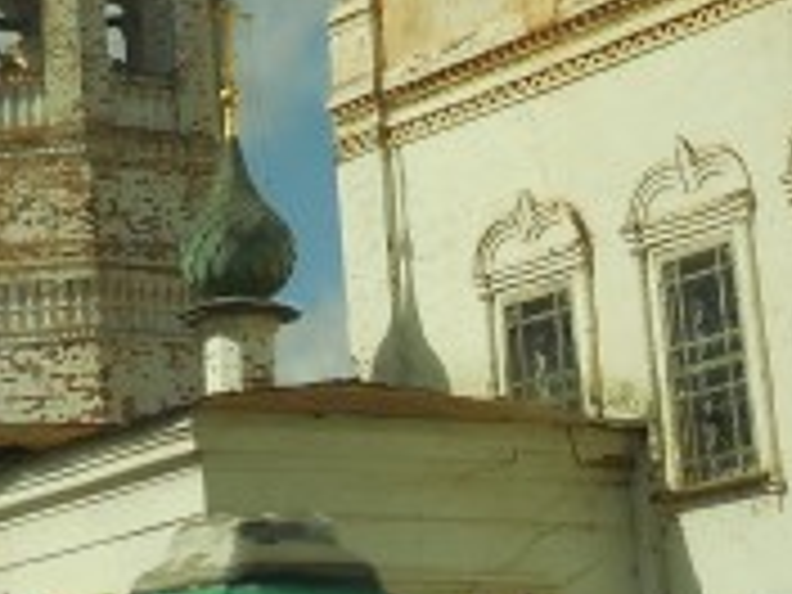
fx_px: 2997
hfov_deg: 15.0
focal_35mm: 131
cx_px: 248
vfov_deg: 11.1
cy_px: -126
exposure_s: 1/320
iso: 125
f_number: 3.2
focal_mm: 5.3
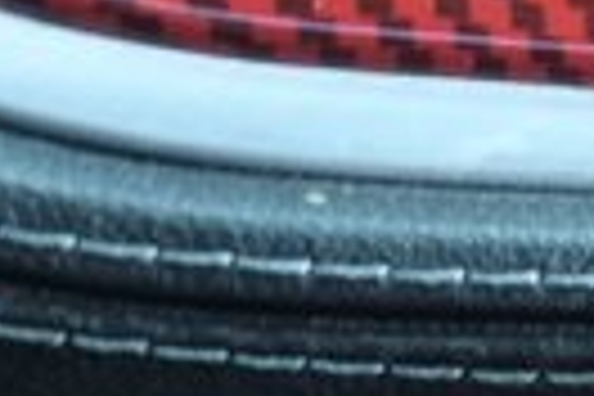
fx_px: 5131
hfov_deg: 6.1
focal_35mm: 311
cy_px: 1235
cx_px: 1814
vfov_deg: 4.2
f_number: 5
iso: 2500
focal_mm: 26.5
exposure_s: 1/60
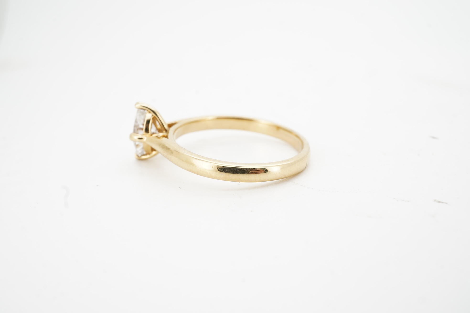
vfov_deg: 29.9
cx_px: 235
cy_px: 156
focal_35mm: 45
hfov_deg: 43.6
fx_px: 587
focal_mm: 30
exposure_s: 1/80
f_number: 22
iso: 200
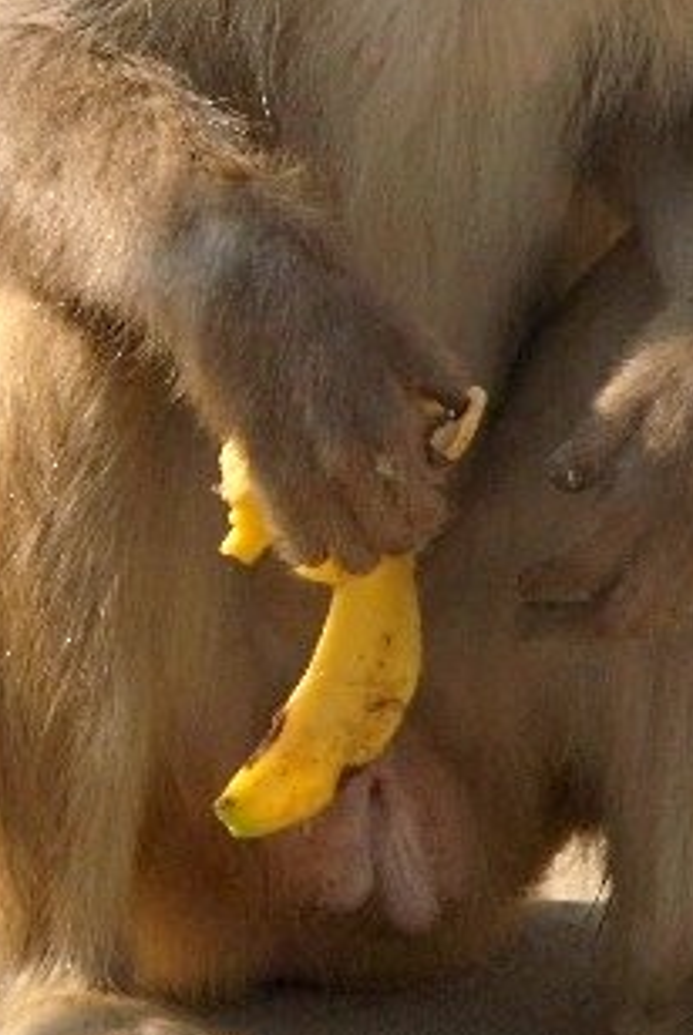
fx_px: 10717
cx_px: 419
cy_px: 91
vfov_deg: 5.5
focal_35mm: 372
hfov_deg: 3.7
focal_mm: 95
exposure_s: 1/2000
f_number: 8
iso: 1600
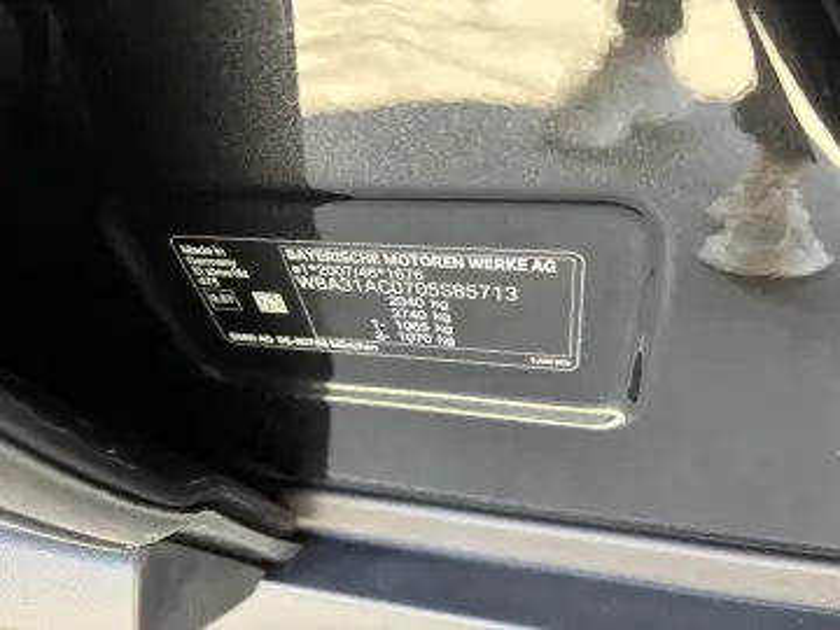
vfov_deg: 53.1
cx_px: 420
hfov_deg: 67.3
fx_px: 631
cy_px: 315
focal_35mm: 26
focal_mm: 5.96
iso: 160
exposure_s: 1/60
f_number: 1.6
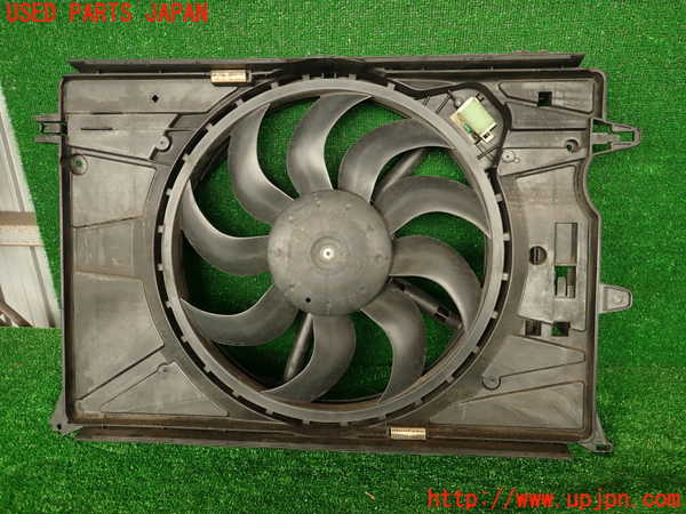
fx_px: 495
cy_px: 257
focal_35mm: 25
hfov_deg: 69.4
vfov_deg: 54.9
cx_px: 343
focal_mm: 4.5
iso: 100
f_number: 2
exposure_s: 1/60
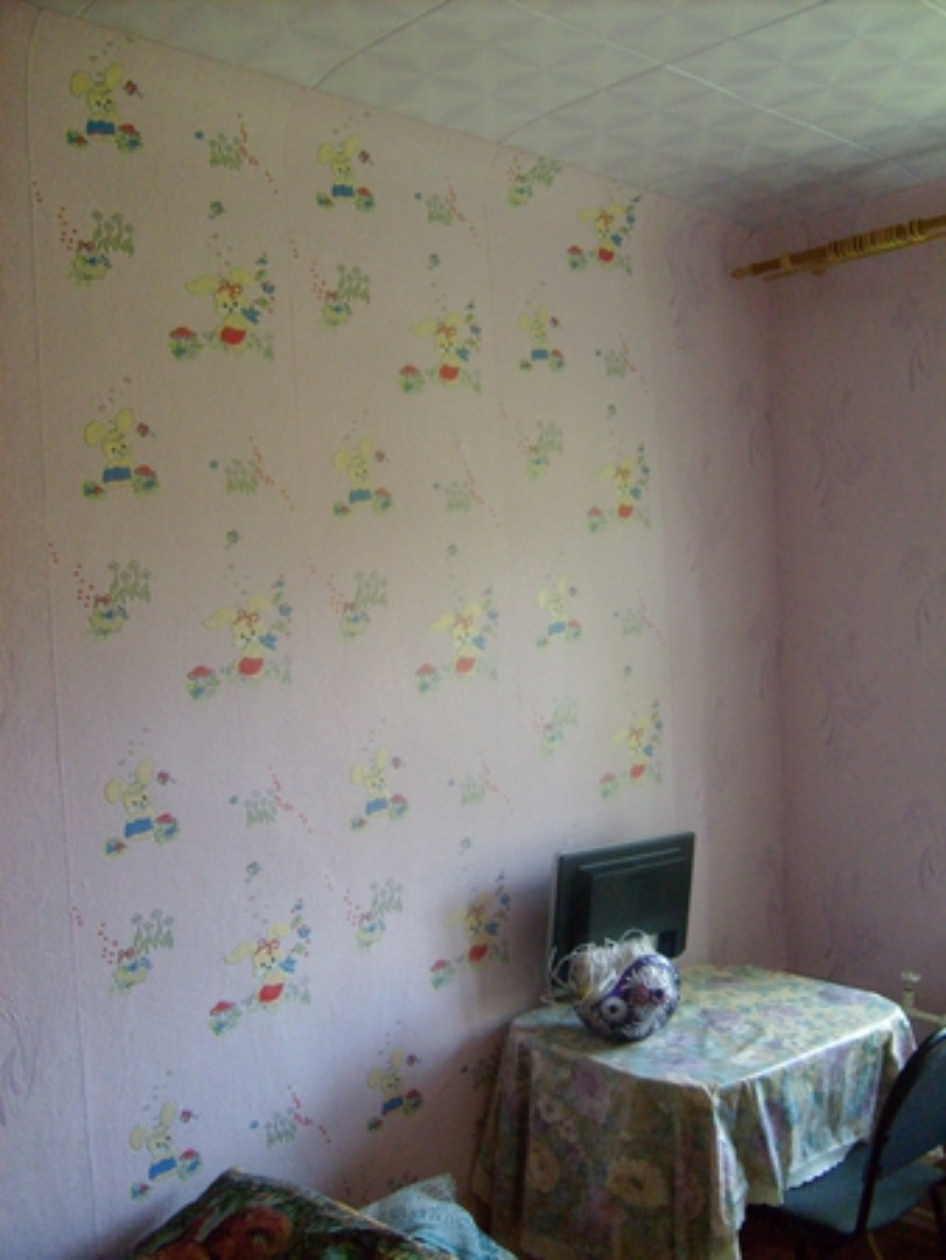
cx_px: 473
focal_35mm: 35
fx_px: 1274
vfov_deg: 52.6
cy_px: 630
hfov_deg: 40.7
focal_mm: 5.8
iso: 200
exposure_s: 1/20
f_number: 2.8
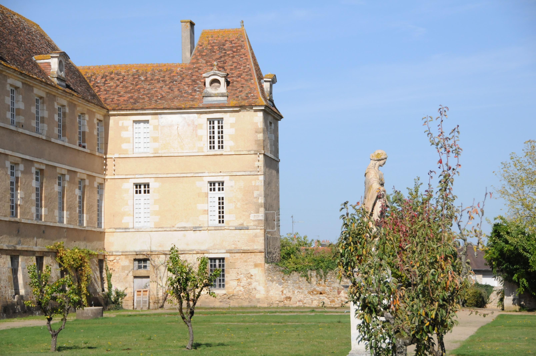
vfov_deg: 15.2
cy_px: 178
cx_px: 268
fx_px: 1338
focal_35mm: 90
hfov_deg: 22.6
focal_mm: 60
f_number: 5.6
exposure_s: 1/5000
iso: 800
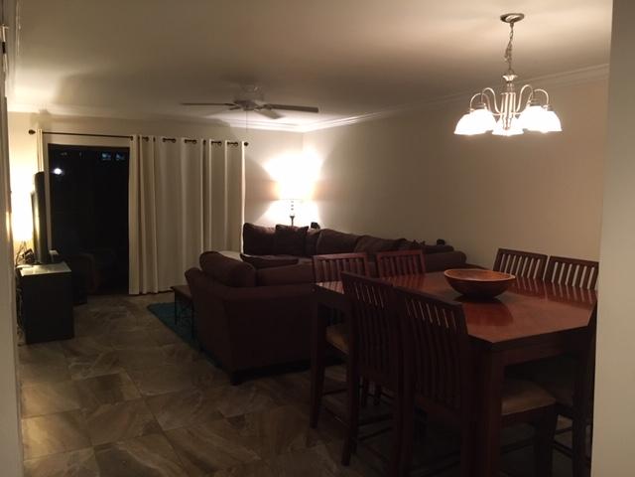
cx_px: 318
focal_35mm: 29
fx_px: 532
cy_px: 238
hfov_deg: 61.7
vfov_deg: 48.2
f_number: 2.2
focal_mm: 4.15
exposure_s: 1/30
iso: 200
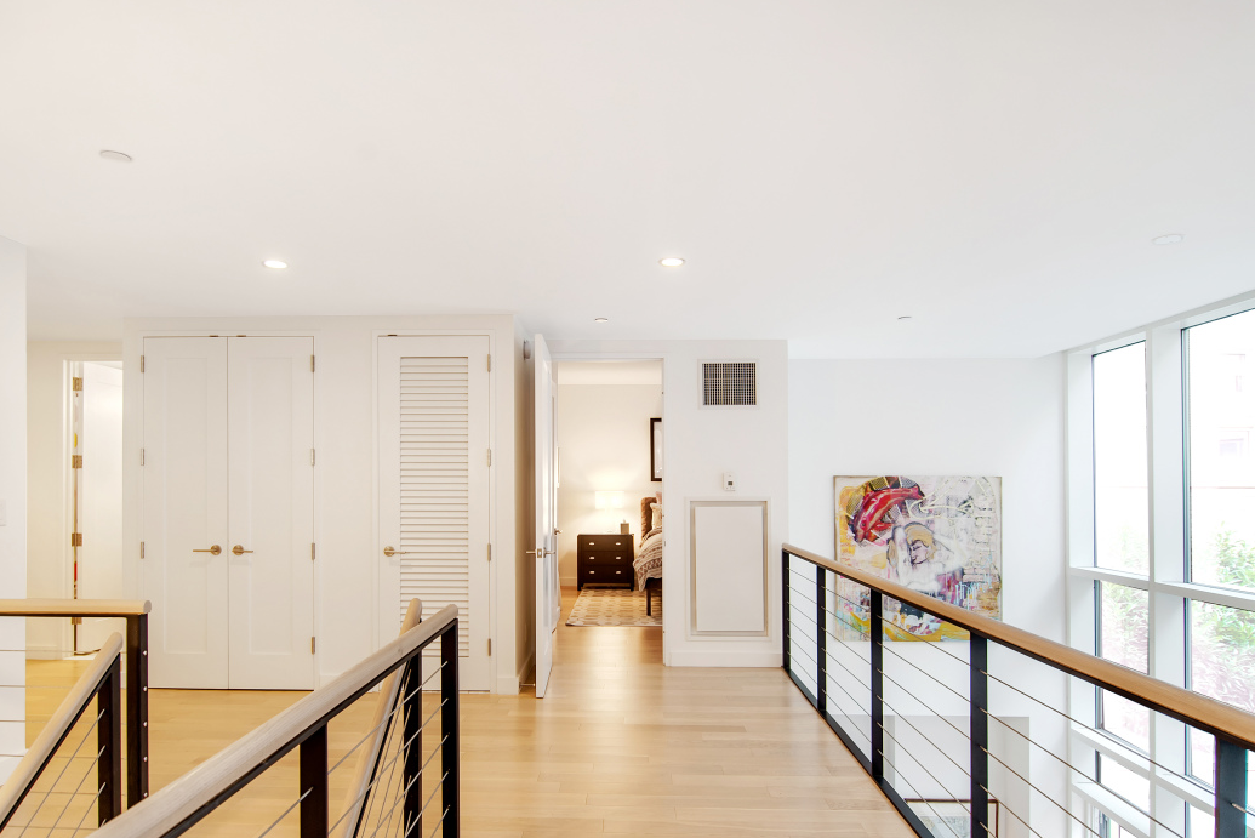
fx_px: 767
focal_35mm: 22
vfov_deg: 57.0
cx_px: 612
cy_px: 489
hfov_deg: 78.5
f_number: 5.6
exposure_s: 1/10
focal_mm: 17
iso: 200
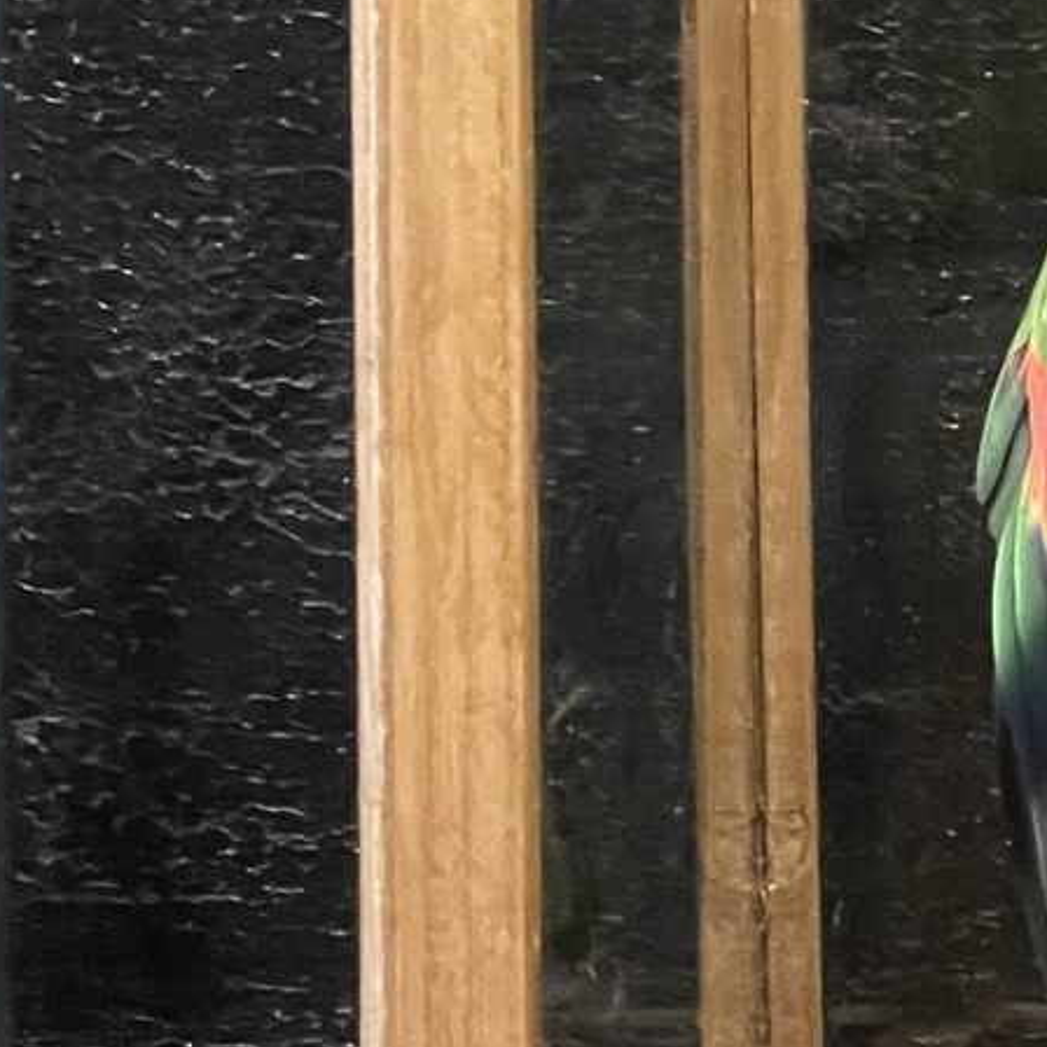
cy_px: 150
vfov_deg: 8.3
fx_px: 7186
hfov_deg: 8.1
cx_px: 1725
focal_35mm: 210
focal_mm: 6
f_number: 2
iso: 1000
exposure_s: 1/33
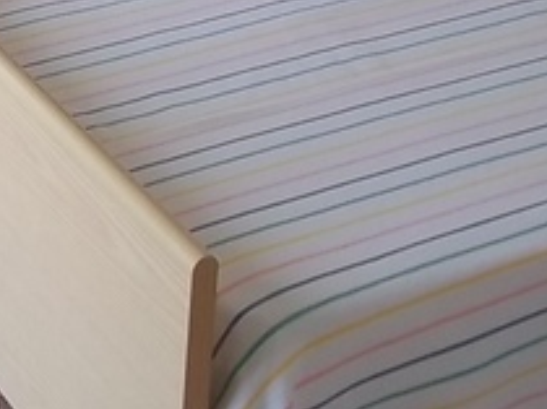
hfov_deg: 15.7
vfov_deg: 11.2
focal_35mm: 122
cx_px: -76
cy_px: -367
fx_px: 1926
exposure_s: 1/80
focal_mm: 5.7
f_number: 2.9
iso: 80
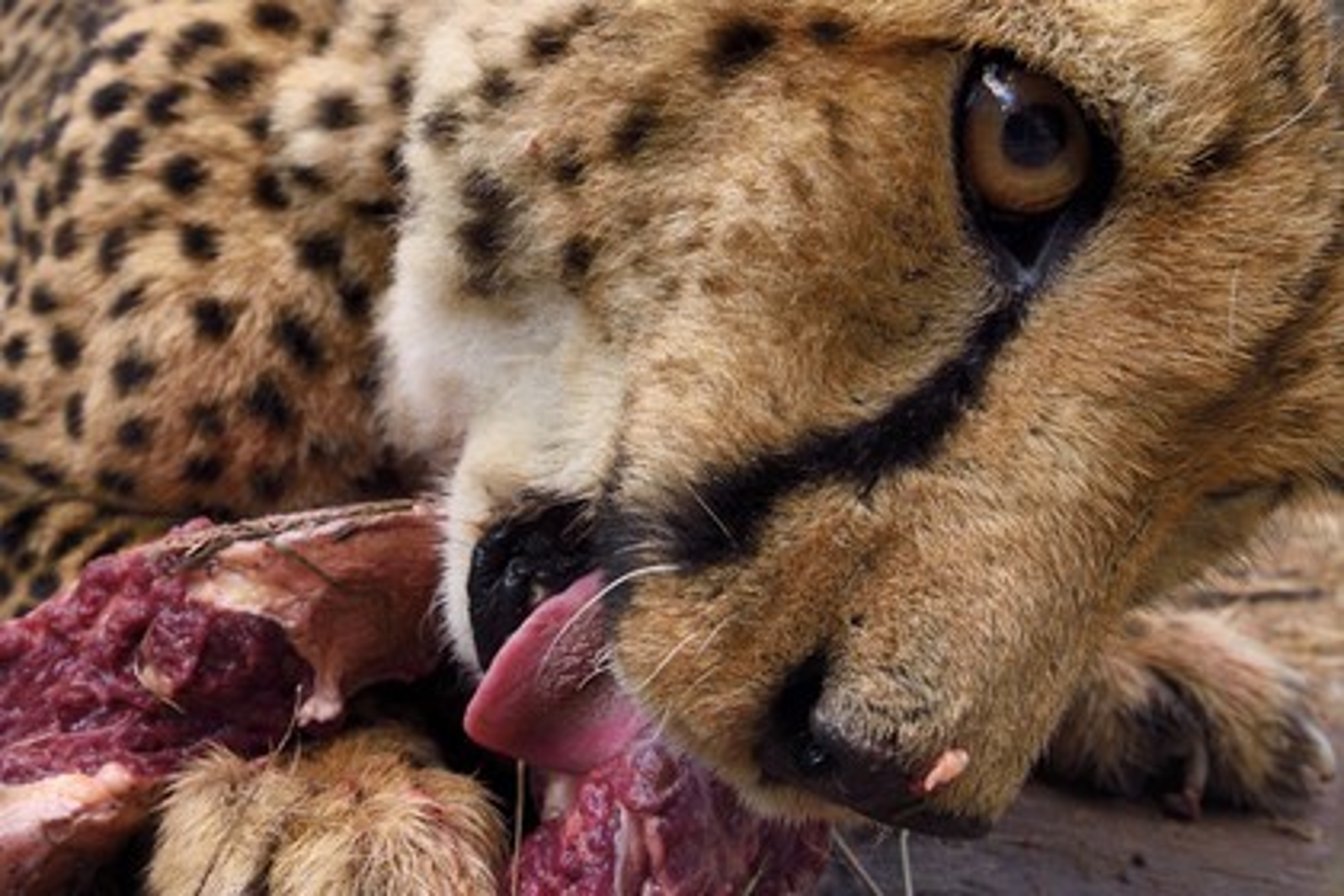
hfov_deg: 73.7
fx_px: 896
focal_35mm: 24
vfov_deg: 53.1
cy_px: 448
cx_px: 672
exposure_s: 1/200
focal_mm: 24
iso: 400
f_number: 10
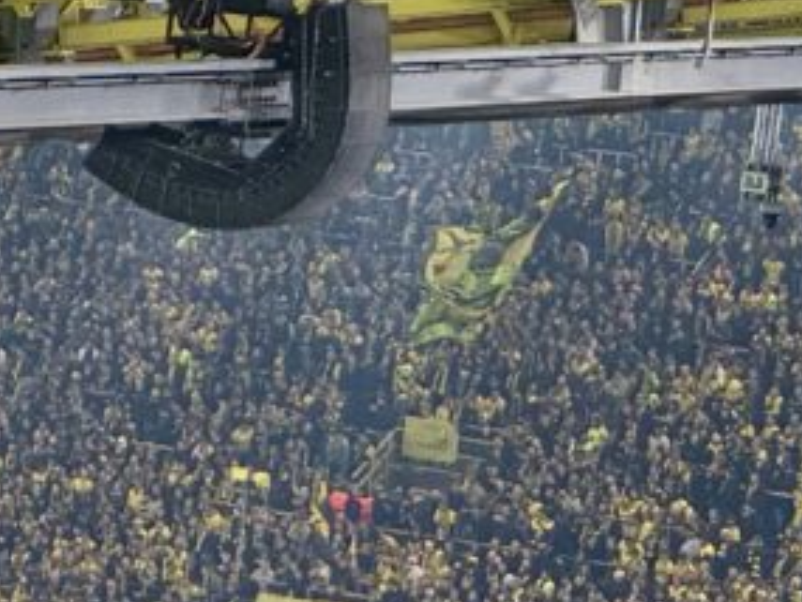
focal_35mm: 324
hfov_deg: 6.0
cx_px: -819
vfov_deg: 4.6
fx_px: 7510
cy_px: 852
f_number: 2.8
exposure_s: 1/50
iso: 125
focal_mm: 9
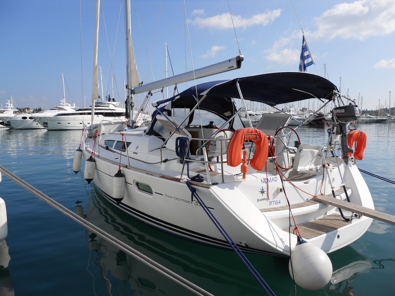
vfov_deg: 49.7
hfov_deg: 63.4
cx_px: 198
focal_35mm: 28
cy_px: 148
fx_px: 320
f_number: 5.4
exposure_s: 1/500
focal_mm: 5
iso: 80
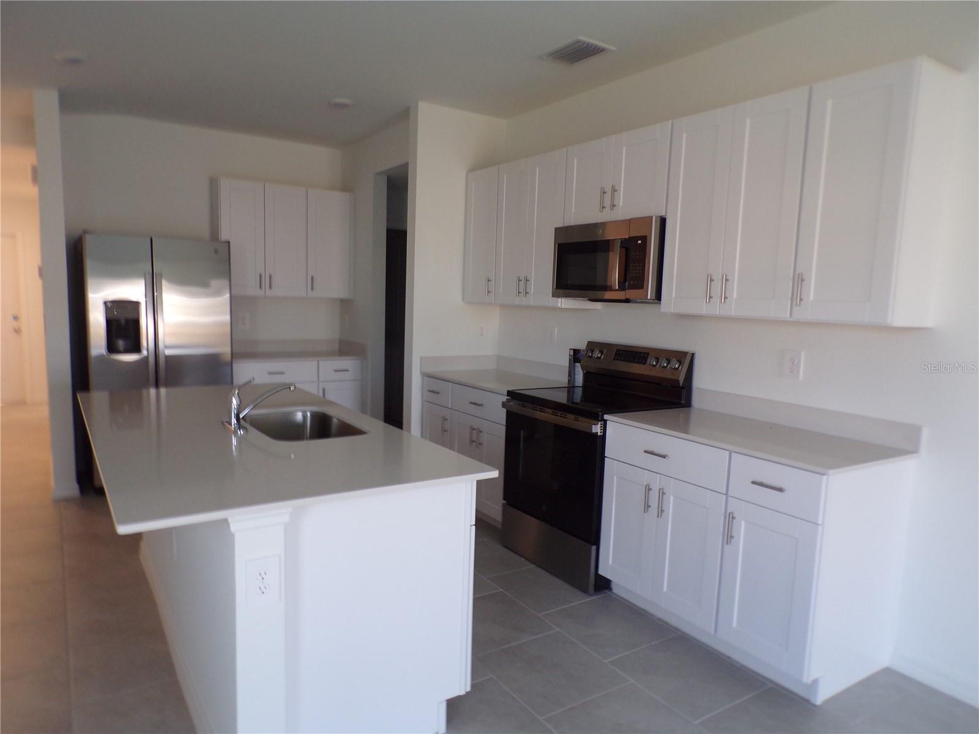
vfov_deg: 56.8
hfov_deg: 71.6
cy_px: 367
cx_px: 490
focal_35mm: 24
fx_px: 679
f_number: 3
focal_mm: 4.3
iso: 160
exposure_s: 1/34
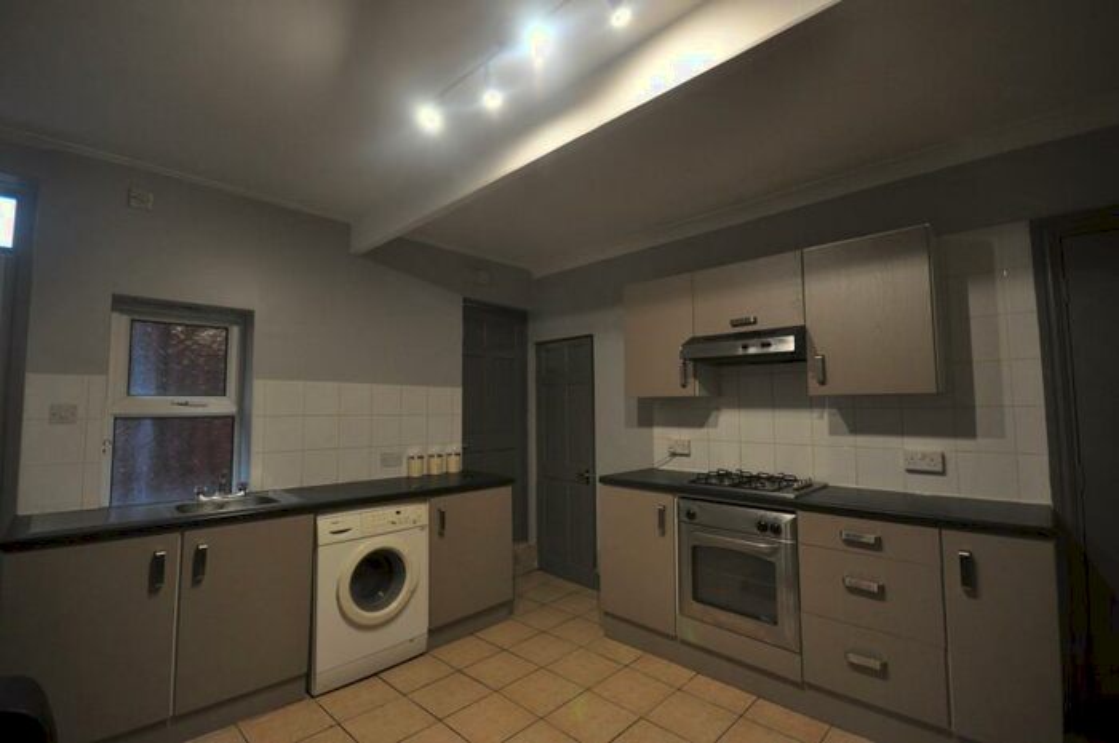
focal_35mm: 15
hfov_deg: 100.5
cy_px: 372
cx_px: 560
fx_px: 466
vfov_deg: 77.2
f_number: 4
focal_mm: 10
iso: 1250
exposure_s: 1/40
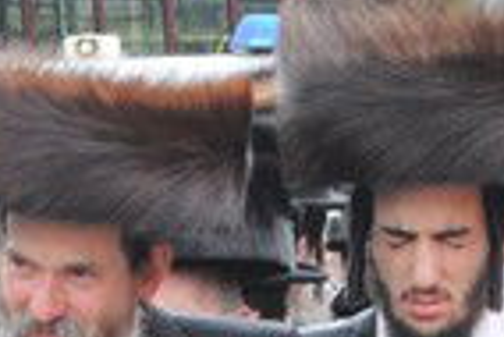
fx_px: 5306
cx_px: 476
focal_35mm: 379
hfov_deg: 5.4
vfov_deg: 3.6
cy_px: 692
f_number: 5.6
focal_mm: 35
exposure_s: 1/125
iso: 800
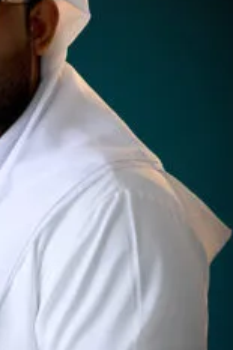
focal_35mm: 129
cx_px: -53
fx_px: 1254
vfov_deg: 15.8
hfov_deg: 10.4
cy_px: 248
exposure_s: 1/125
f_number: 4
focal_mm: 50
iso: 640
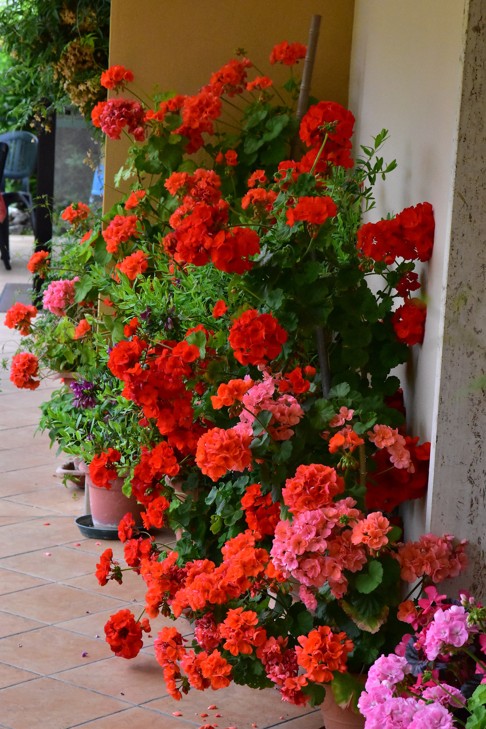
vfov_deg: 19.5
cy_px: 364
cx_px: 243
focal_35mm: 105
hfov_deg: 13.0
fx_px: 2125
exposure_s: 1/1000
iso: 6400
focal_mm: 70
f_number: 8
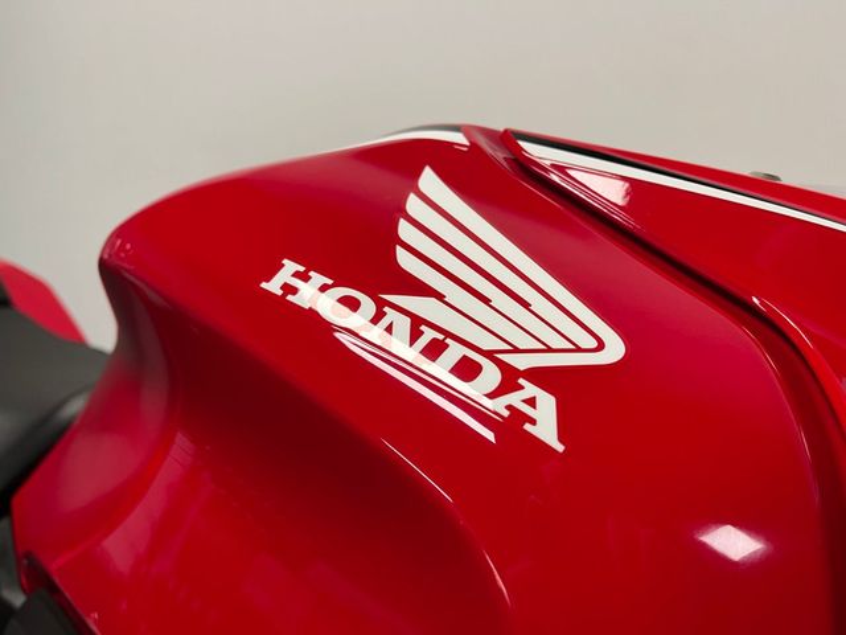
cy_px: 318
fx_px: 635
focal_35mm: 26
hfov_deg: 67.3
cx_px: 423
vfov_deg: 53.1
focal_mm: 5.1
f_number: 1.6
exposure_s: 1/50
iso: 64
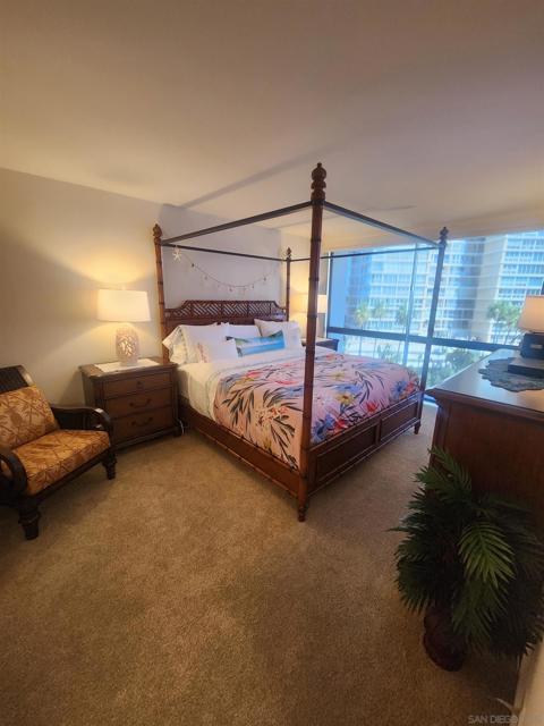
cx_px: 272
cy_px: 363
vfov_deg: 106.2
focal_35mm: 13
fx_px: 272
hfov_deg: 89.9
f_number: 2.2
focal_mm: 2.2
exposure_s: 1/60
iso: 400
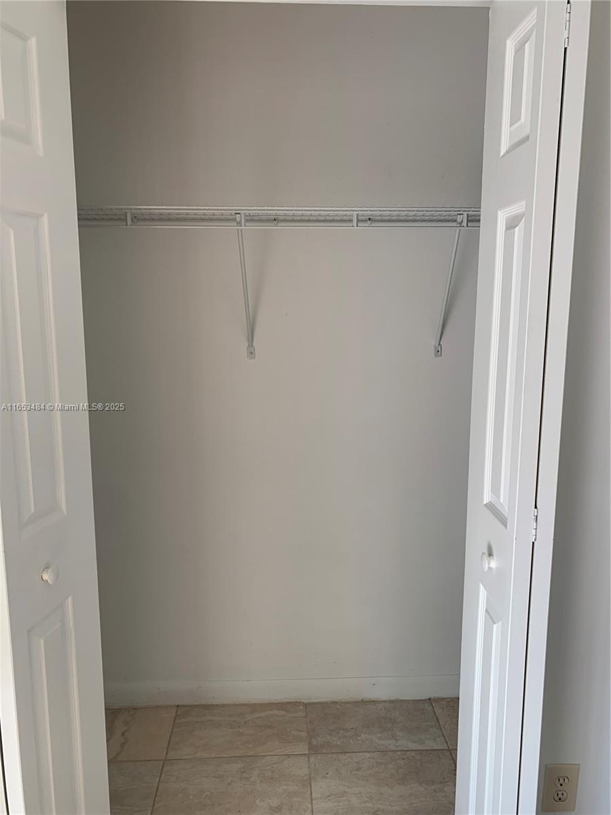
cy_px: 408
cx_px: 306
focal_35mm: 26
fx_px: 612
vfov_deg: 67.3
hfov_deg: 53.1
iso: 40
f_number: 1.8
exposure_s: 1/121
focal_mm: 4.25
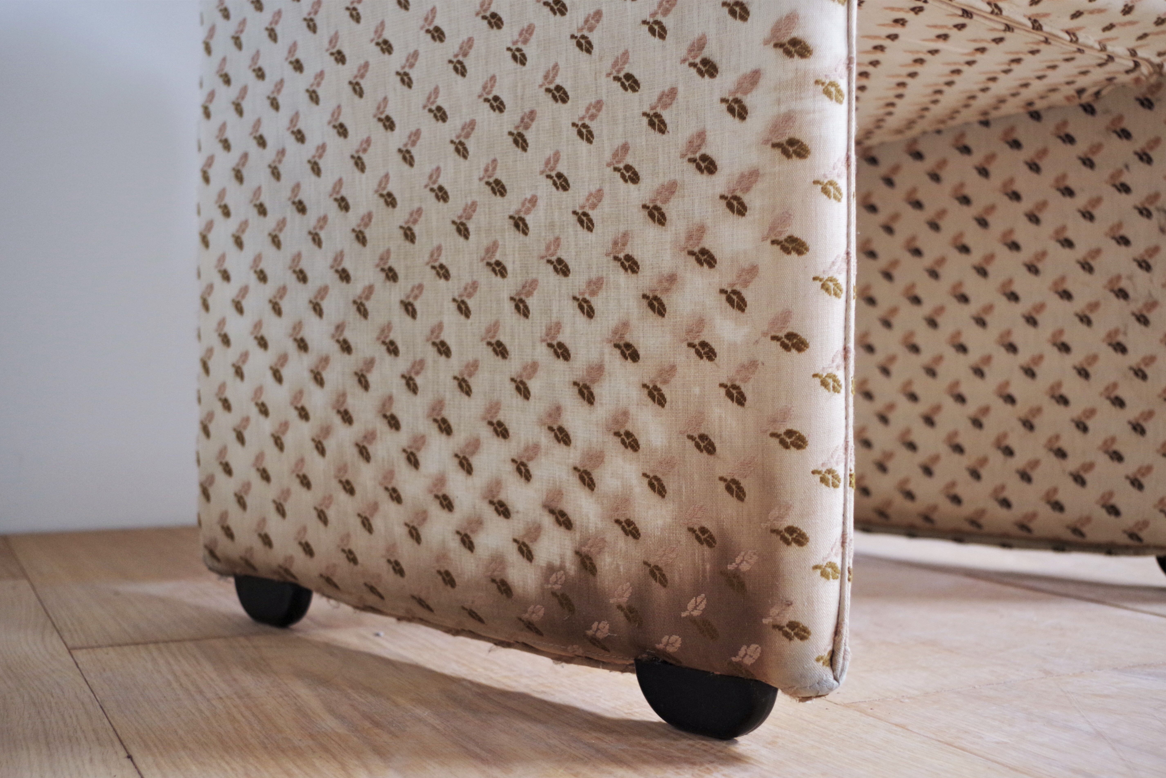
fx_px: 1393
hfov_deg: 45.4
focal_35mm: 43
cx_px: 571
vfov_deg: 31.2
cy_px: 398
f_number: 4
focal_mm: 28.13
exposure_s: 1/60
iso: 800
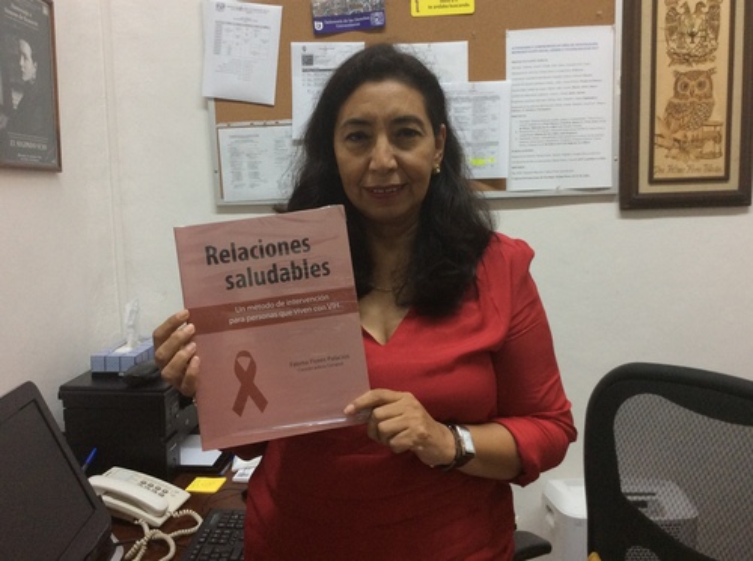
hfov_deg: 56.9
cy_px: 280
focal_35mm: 32
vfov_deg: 44.0
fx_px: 695
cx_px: 376
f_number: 2.4
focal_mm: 3.3
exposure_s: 1/24
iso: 100
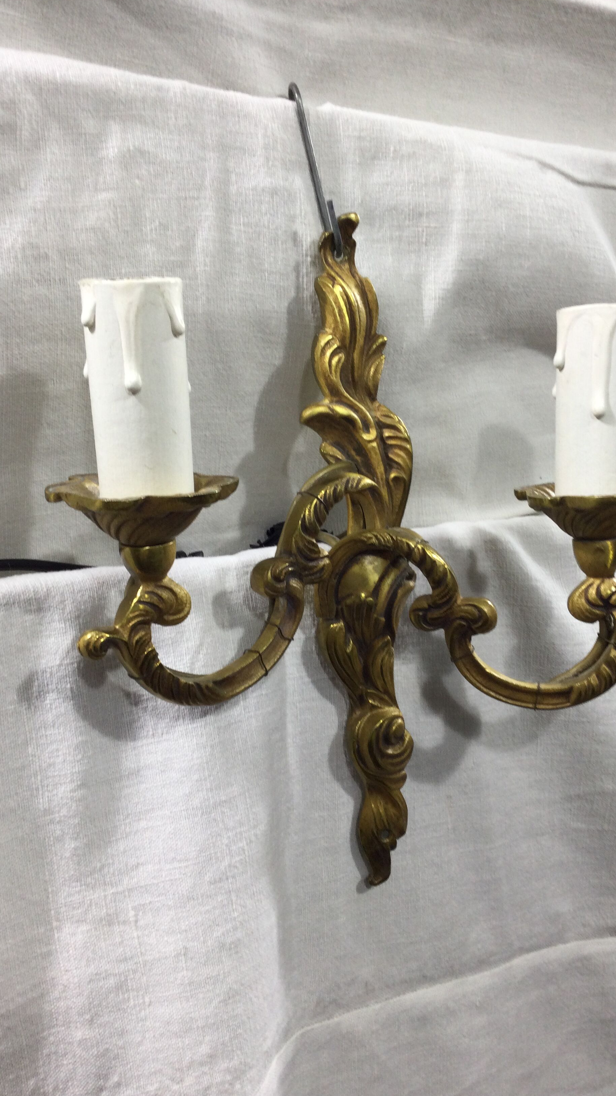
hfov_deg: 34.6
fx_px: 987
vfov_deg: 58.0
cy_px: 547
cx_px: 326
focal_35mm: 34
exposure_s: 1/50
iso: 32
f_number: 2.4
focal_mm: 3.3
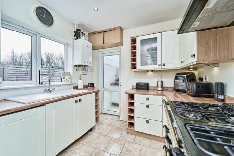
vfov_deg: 81.2
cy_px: 78
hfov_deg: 104.3
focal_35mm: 14
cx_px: 117
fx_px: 91
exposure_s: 1/60
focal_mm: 14
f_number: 8
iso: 400
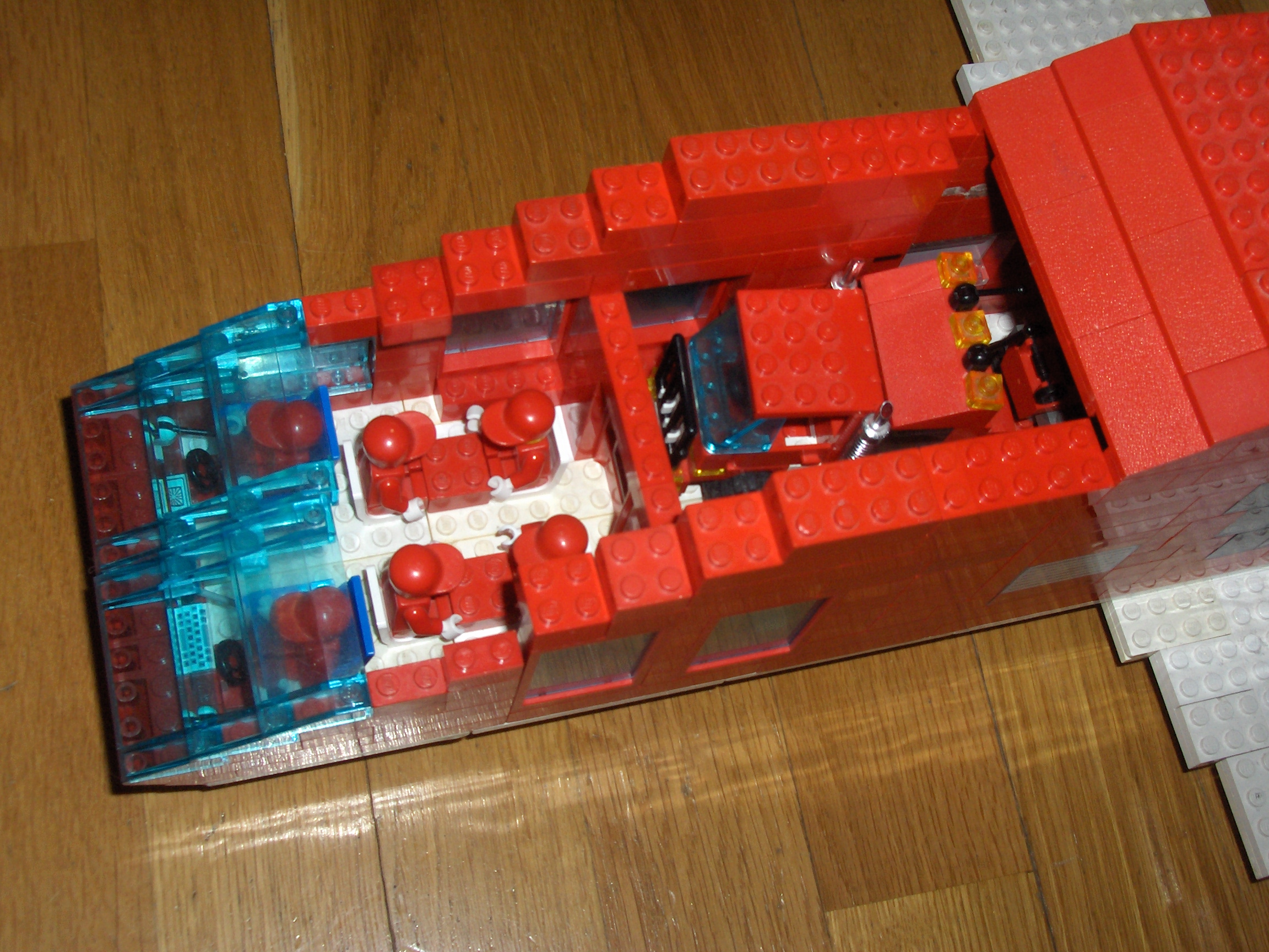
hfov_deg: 42.9
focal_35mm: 44
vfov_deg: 32.9
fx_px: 1613
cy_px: 476
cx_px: 634
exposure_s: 1/60
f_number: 4.8
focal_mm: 7.4
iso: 100
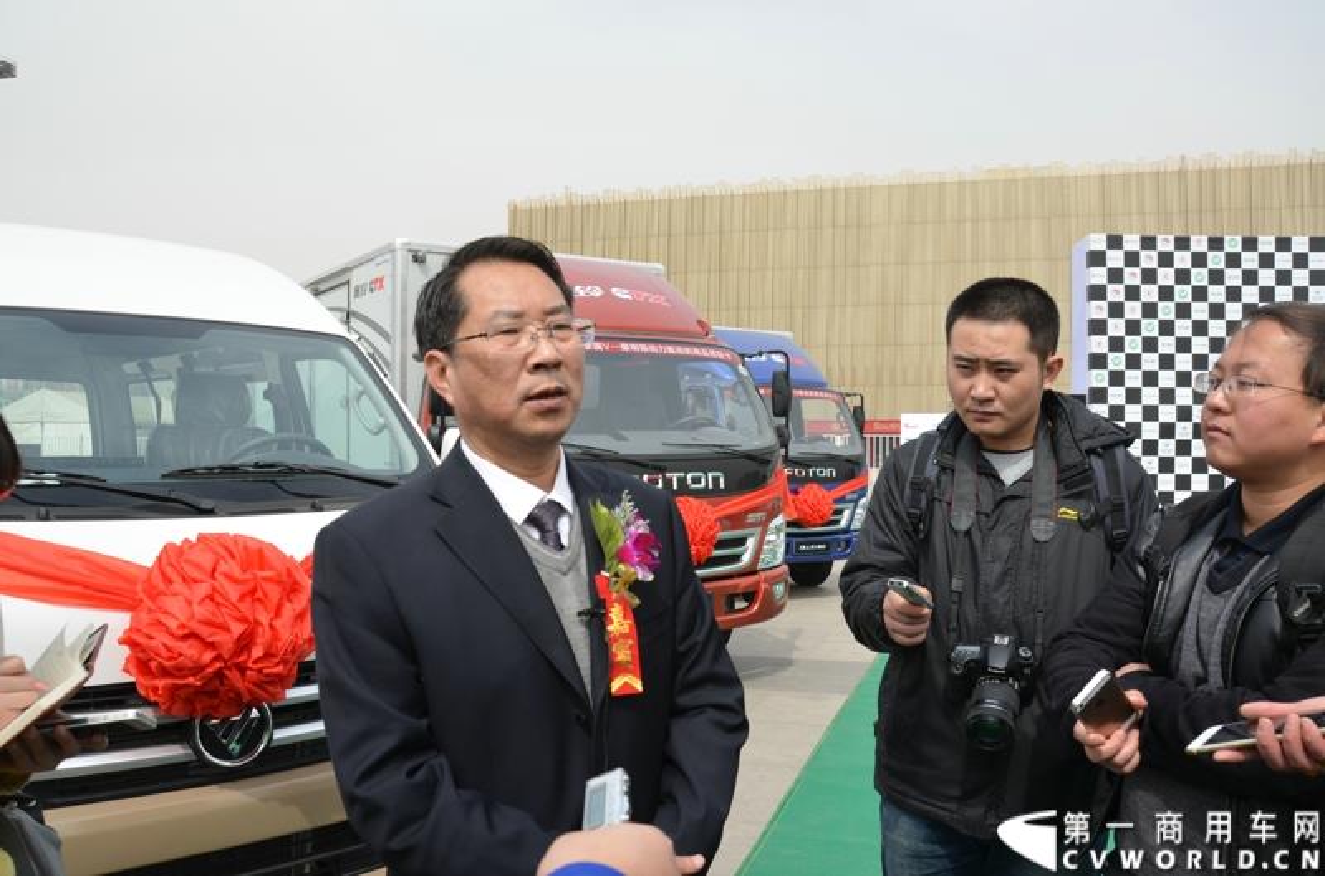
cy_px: 438
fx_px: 991
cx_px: 662
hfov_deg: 67.5
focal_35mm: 27
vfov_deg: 47.7
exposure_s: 1/250
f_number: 8
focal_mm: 18
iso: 110
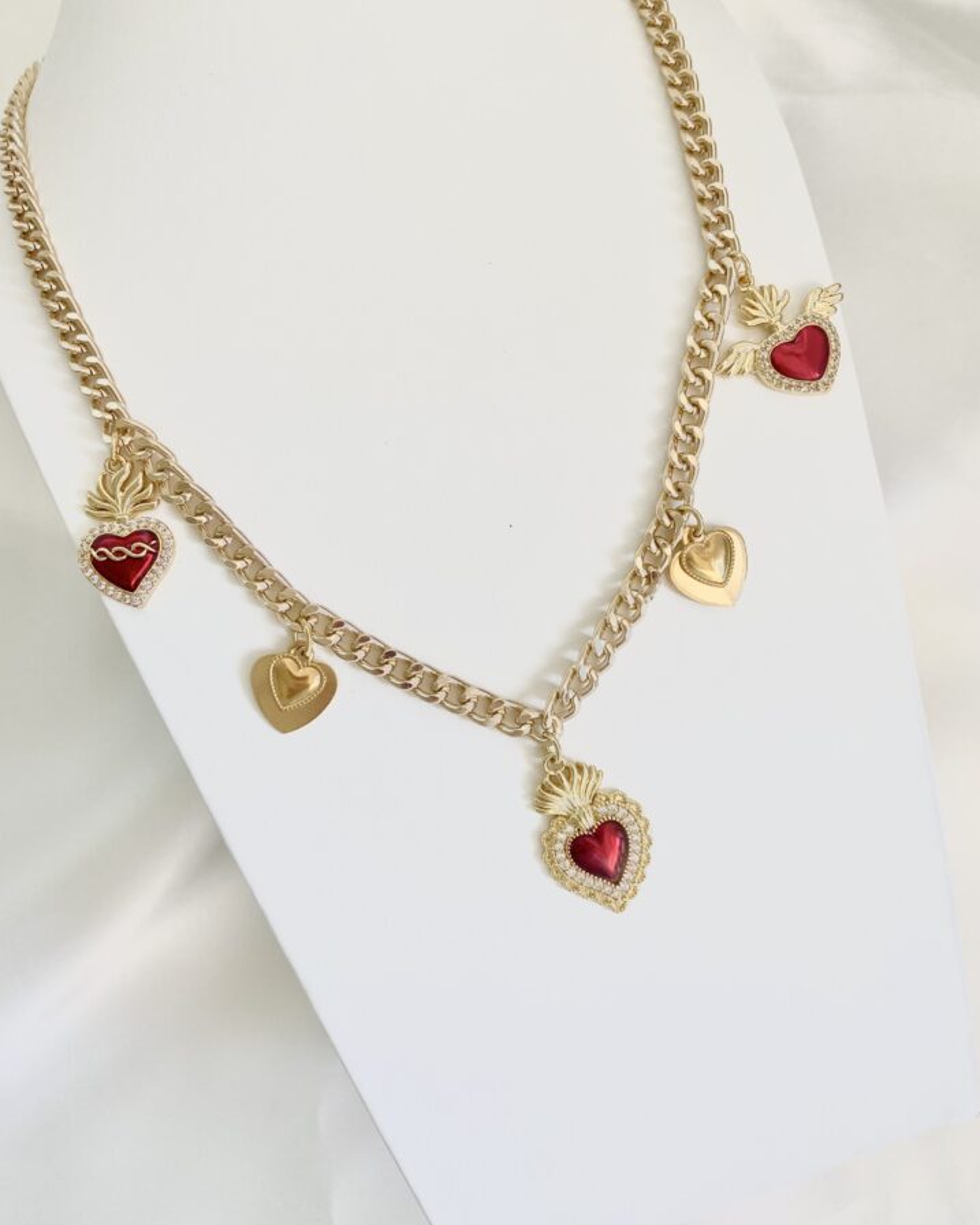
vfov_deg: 60.4
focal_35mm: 29
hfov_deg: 50.0
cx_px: 459
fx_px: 1051
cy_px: 611
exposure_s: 1/121
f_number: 1.8
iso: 64
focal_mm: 4.25
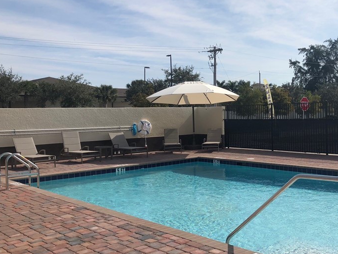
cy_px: 125
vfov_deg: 34.3
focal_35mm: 42
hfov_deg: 44.0
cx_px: 232
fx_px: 410
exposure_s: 1/4367
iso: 20
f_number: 1.8
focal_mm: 4
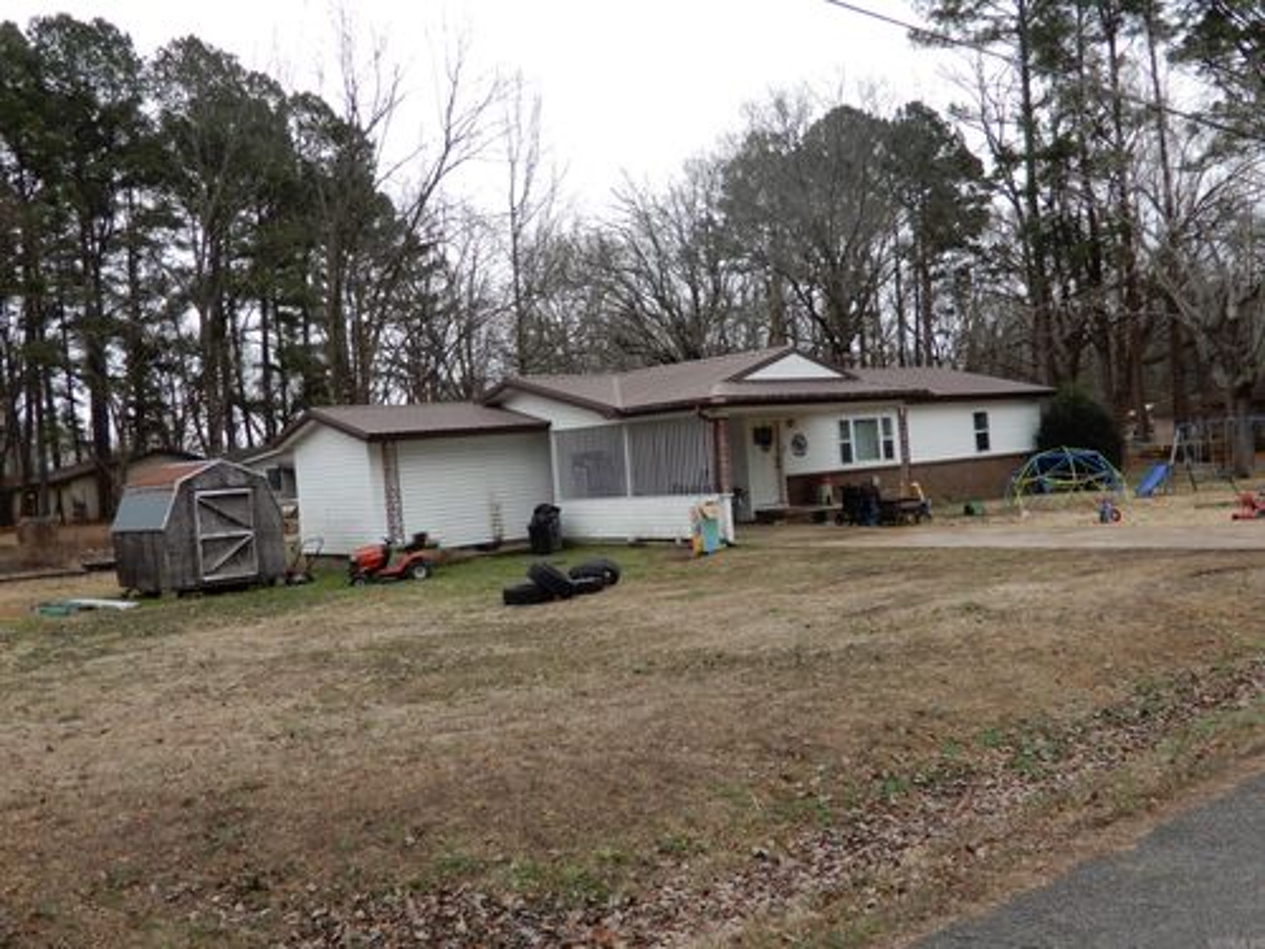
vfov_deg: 40.7
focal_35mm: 35
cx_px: 632
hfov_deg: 52.6
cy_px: 474
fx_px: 1279
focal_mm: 6.2
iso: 80
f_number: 4
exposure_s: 1/125
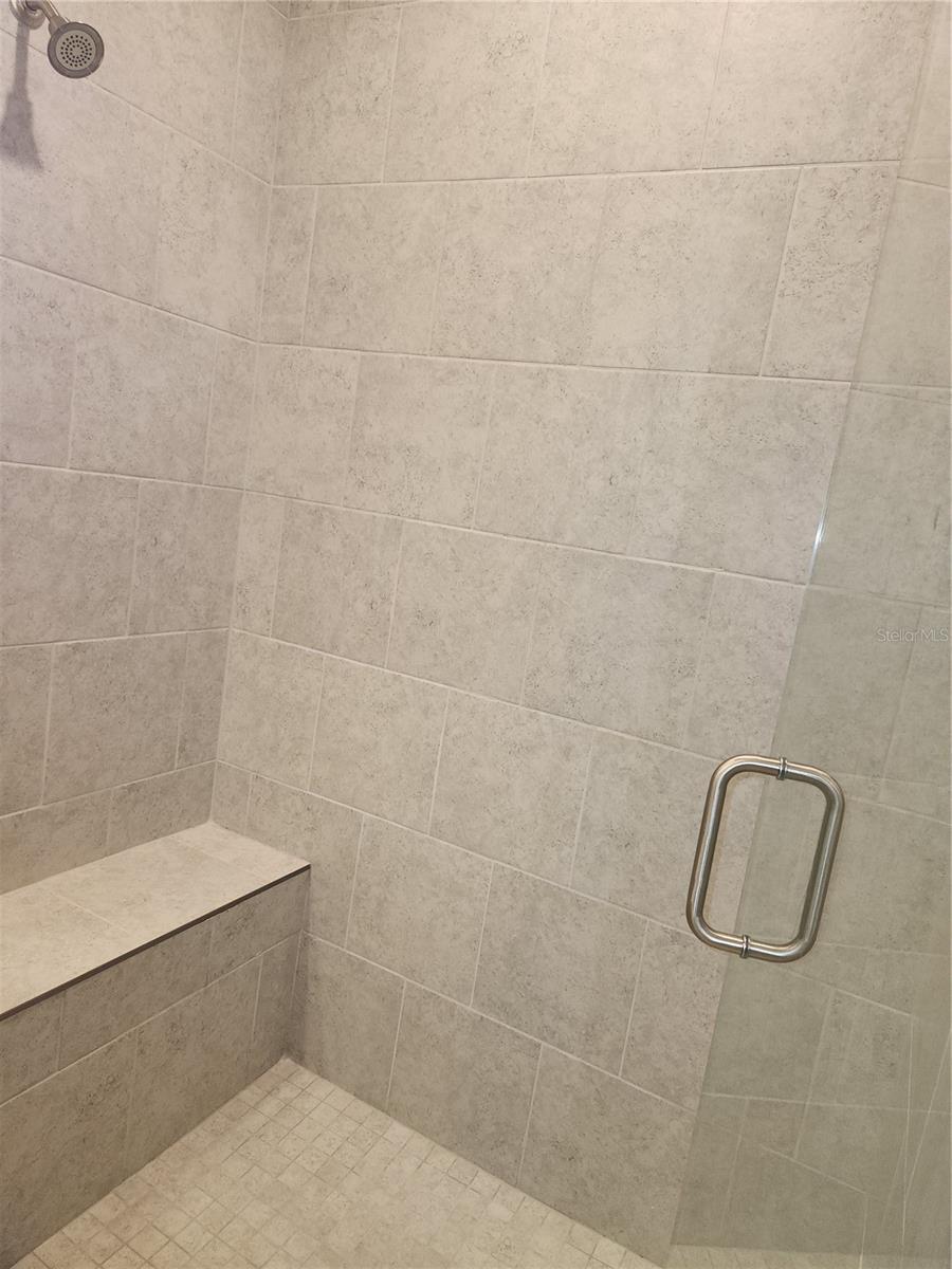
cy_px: 634
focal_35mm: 23
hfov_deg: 58.9
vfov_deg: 73.9
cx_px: 476
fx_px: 843
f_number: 1.8
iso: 80
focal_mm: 5.4
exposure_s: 1/60
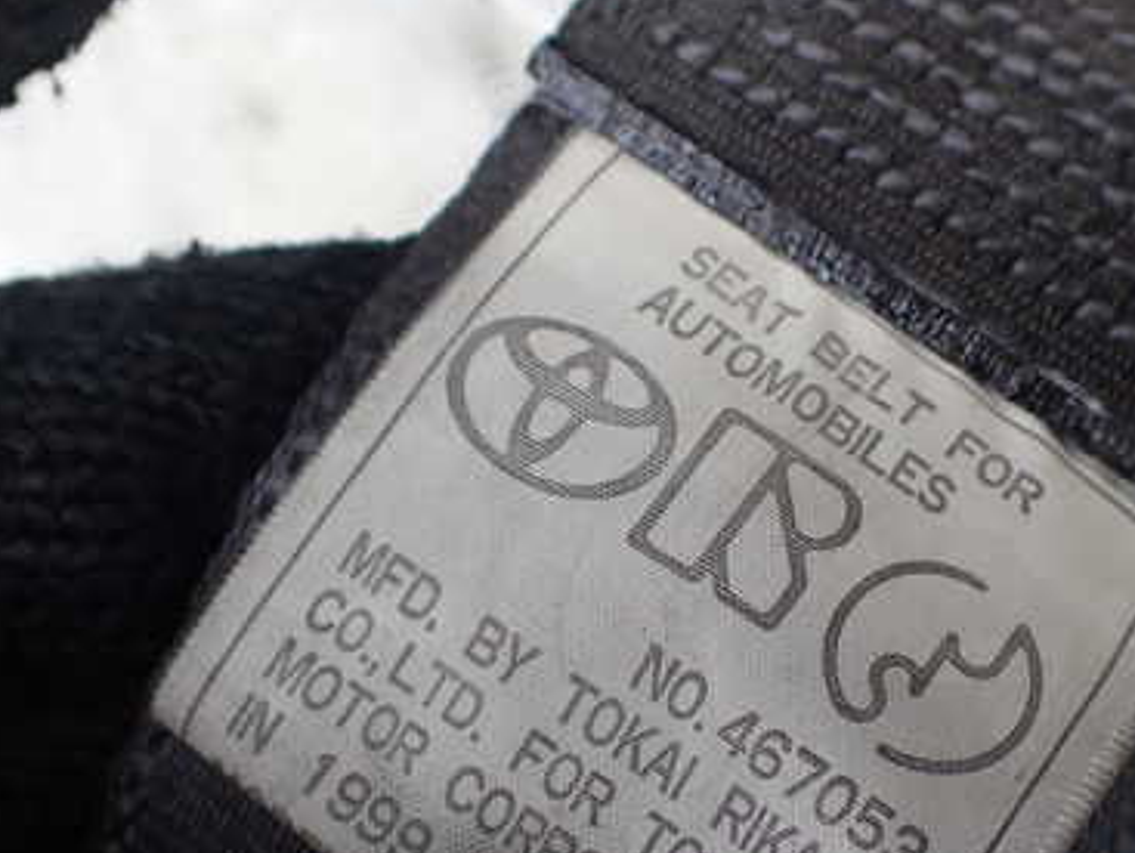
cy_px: 606
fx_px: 1608
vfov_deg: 29.4
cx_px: 705
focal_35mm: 49
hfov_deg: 38.6
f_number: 2.3
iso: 100
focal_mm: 5.4
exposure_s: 1/200
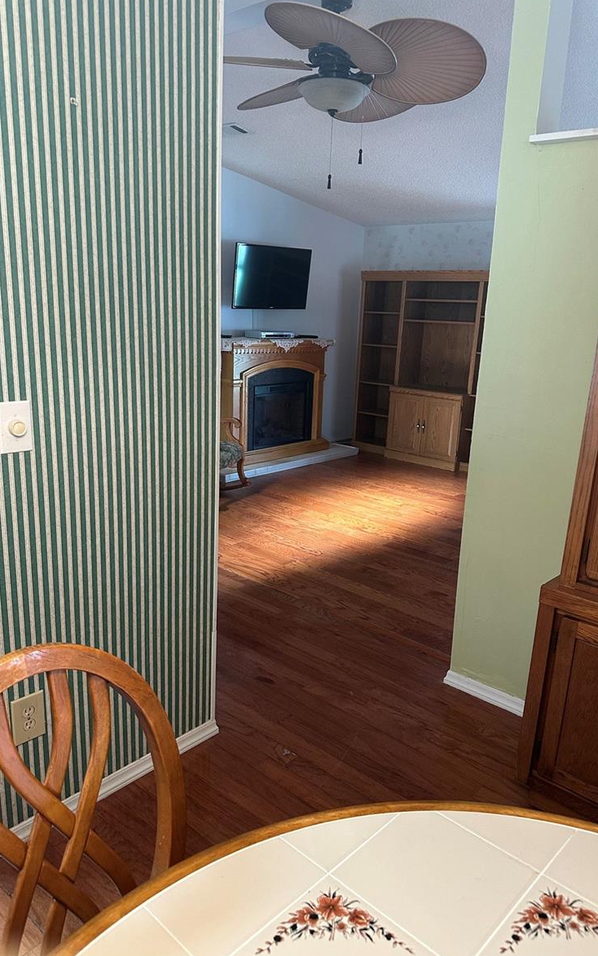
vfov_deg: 70.4
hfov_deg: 47.6
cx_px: 312
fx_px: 678
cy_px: 479
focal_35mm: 26
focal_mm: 6.86
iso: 250
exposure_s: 1/60
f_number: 1.78
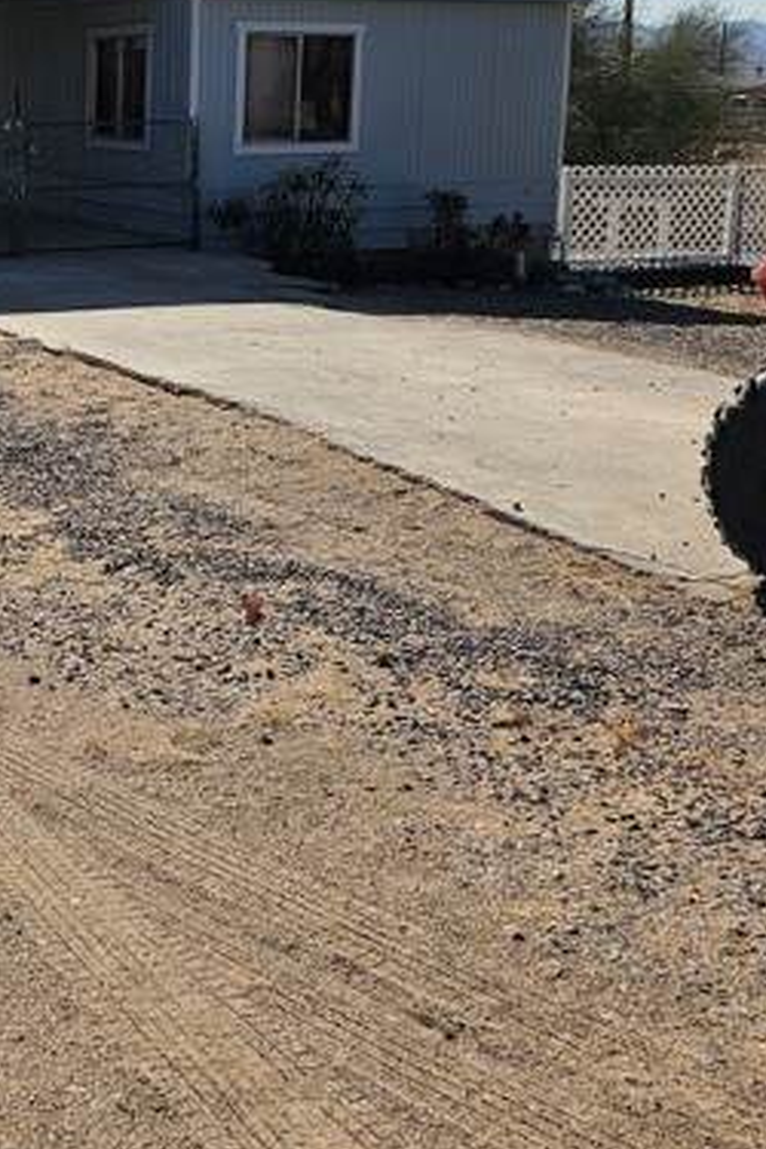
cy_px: 346
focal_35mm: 49
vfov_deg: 39.7
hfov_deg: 26.3
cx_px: 34
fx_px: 1564
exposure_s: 1/2000
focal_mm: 6.3
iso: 12
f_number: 1.7
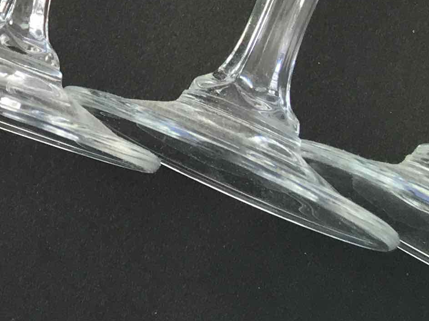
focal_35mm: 124
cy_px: -278
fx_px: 1537
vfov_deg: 11.1
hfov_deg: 13.8
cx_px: -386
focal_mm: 4.15
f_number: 2.2
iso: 25
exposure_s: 1/100
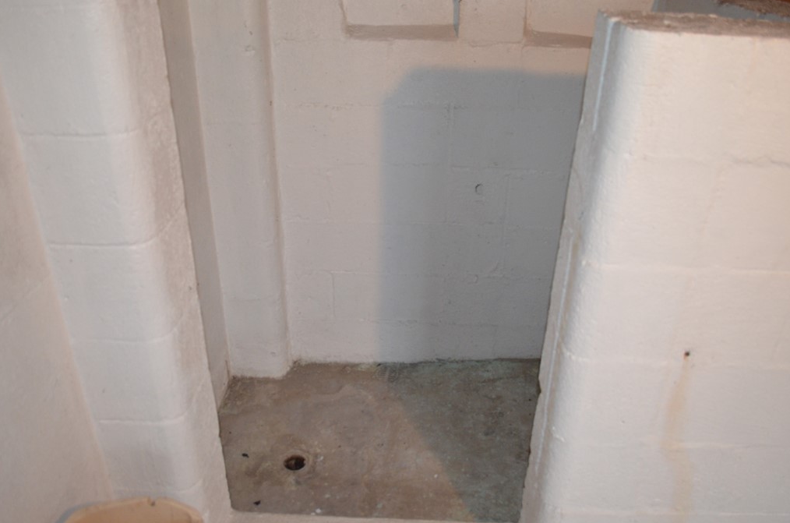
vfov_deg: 44.7
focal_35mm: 29
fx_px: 635
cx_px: 399
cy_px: 269
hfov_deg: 63.8
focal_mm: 18
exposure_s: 1/60
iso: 1250
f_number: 3.5
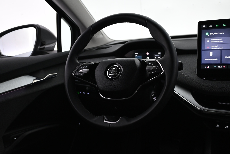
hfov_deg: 53.1
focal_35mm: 36
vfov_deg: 36.9
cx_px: 115
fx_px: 230
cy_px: 77
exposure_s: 1/40
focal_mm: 24
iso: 1100
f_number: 4.2
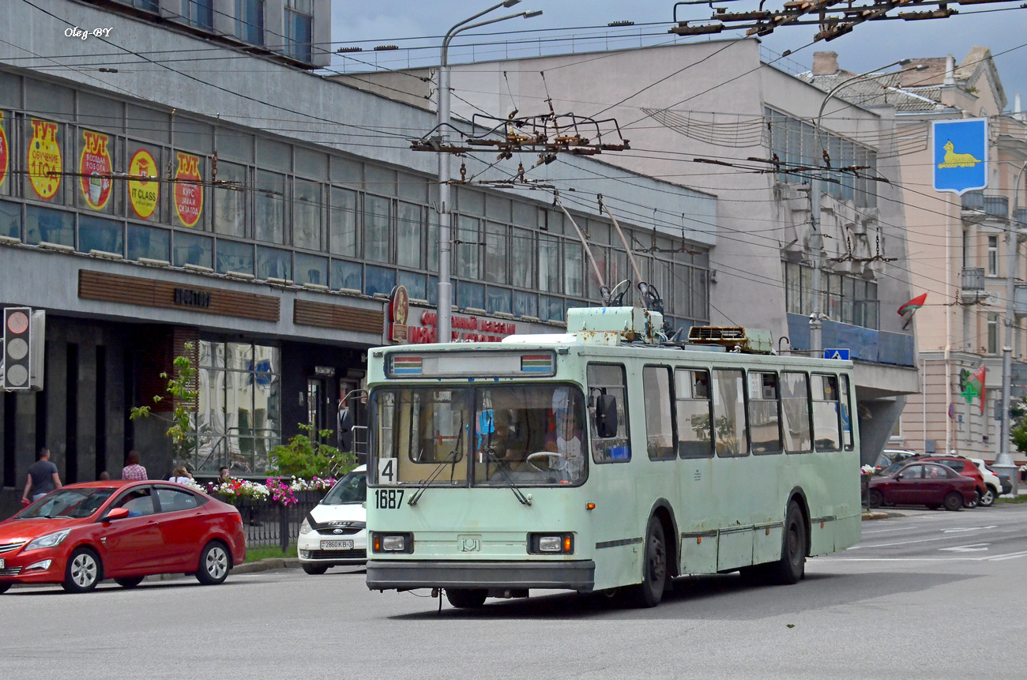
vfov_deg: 12.6
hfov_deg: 19.0
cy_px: 340
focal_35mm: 108
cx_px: 514
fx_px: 3075
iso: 3200
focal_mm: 72
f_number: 7.1
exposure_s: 1/8000
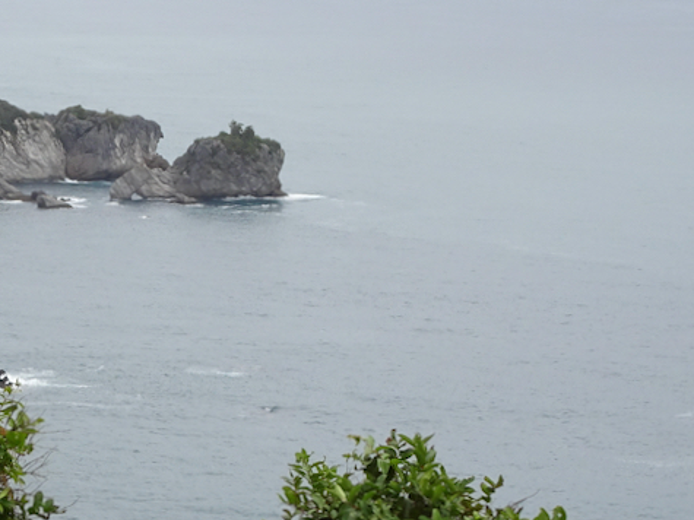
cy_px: 264
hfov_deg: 11.0
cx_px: -18
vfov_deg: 8.3
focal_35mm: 178
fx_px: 3568
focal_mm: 11.32
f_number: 4.5
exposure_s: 1/500
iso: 80
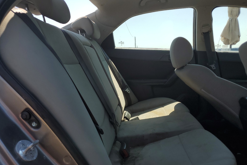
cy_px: 86
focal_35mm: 28
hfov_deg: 65.5
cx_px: 122
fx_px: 192
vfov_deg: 46.4
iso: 50
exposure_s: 1/2000
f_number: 1.5
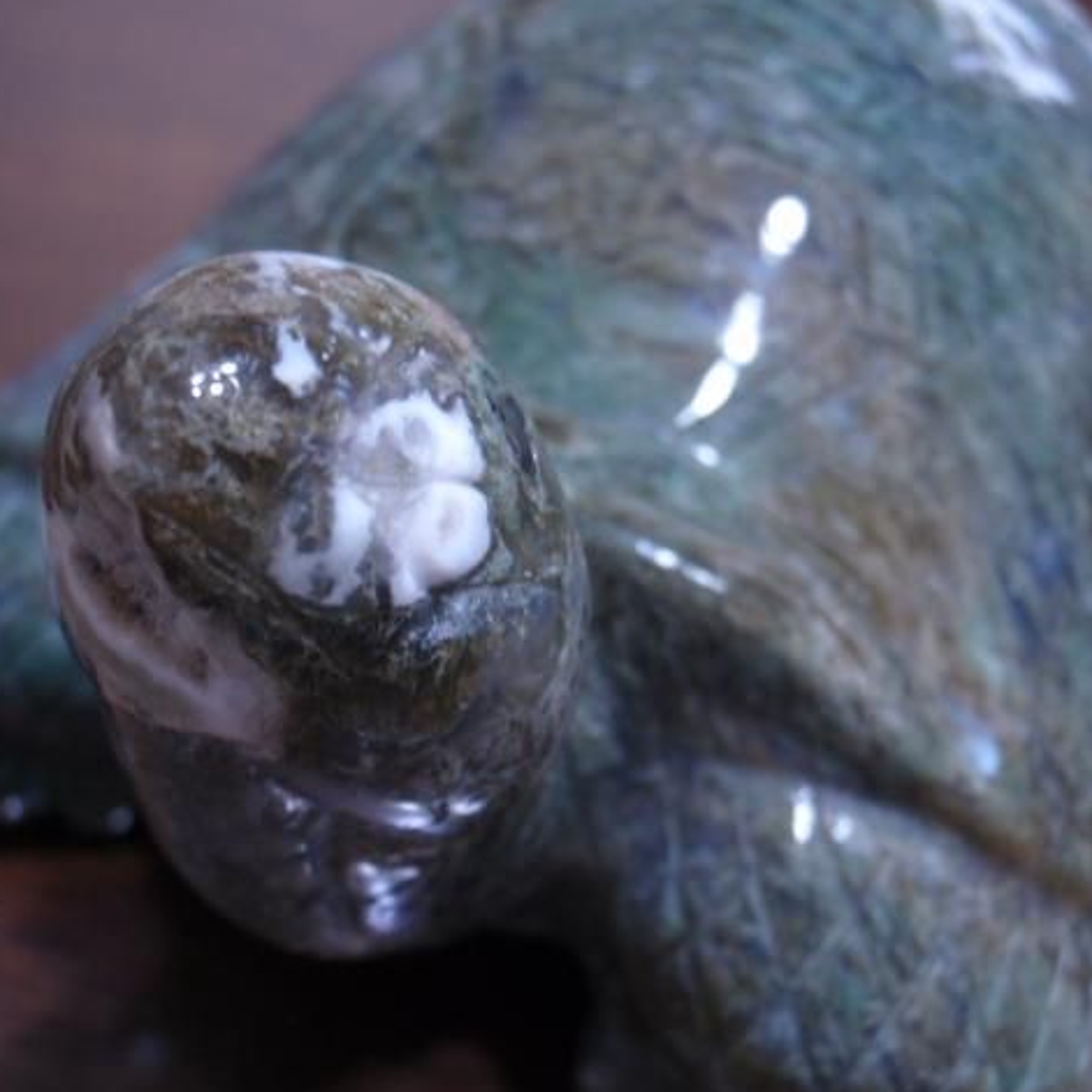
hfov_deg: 35.3
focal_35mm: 48
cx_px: 468
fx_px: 1713
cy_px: 547
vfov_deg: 35.4
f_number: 3.9
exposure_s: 1/15
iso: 200
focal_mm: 7.25
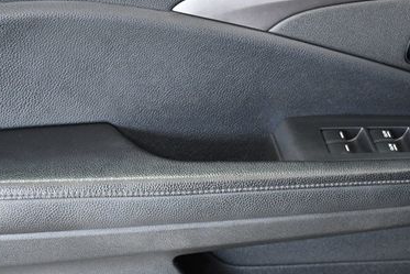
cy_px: 156
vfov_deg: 12.7
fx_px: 1230
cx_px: 288
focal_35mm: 108
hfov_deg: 18.8
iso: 2500
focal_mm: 42
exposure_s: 1/100
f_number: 5
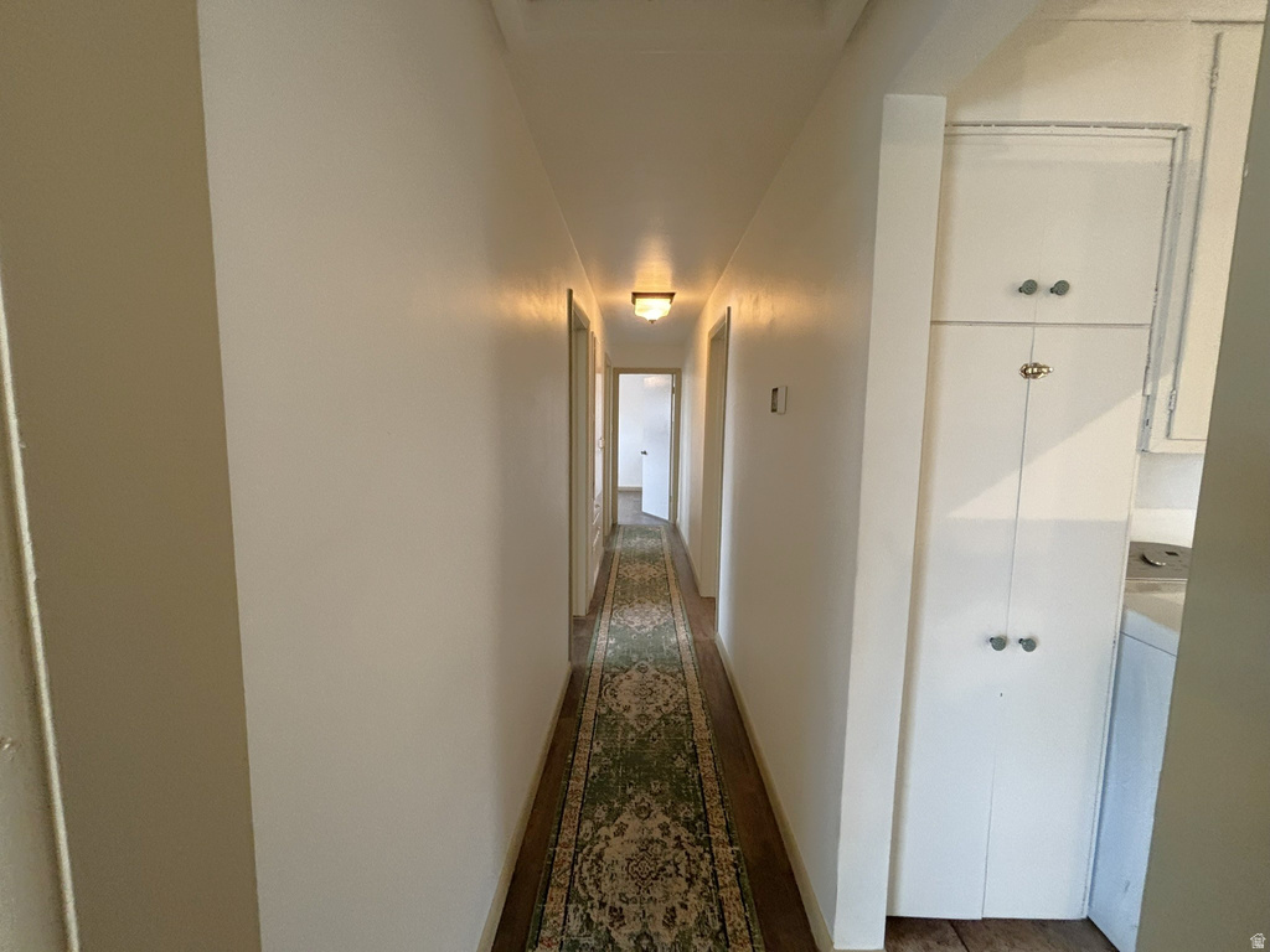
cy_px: 476
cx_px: 635
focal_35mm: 13
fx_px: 477
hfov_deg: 106.2
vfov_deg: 89.9
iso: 400
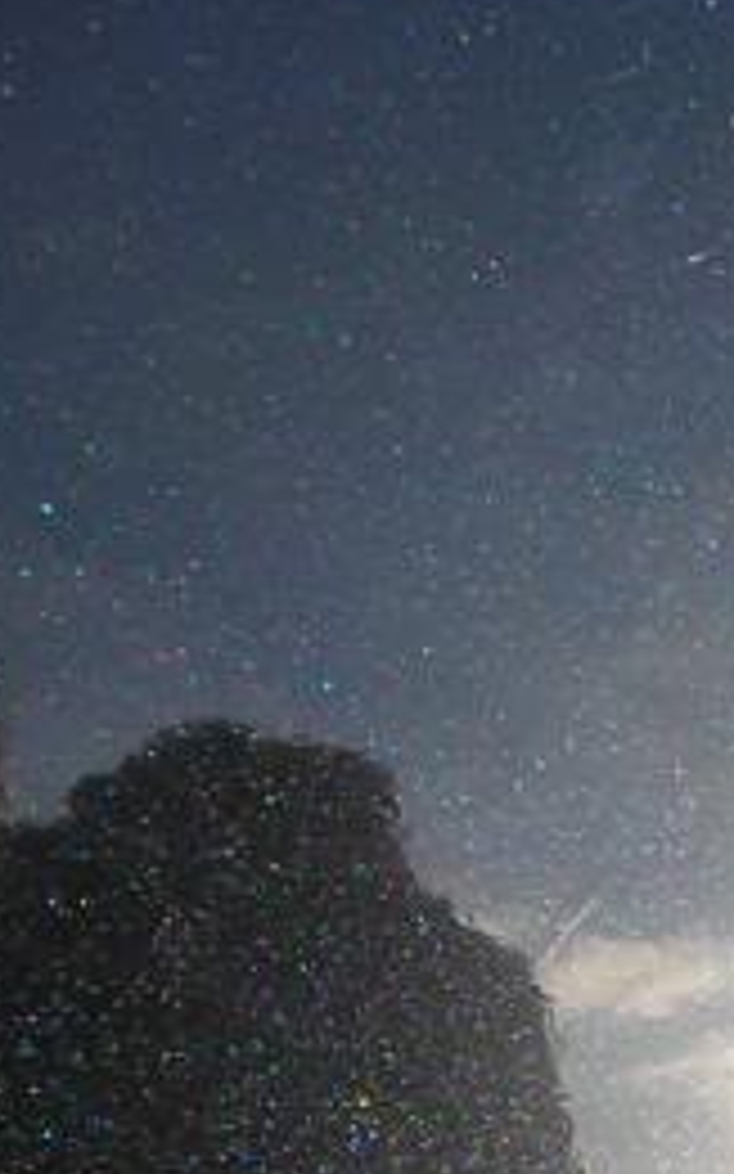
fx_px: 5060
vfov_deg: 13.0
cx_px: 1049
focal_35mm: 158
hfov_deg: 8.2
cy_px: 1223
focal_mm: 6.3
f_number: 3.2
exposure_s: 1/209
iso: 50
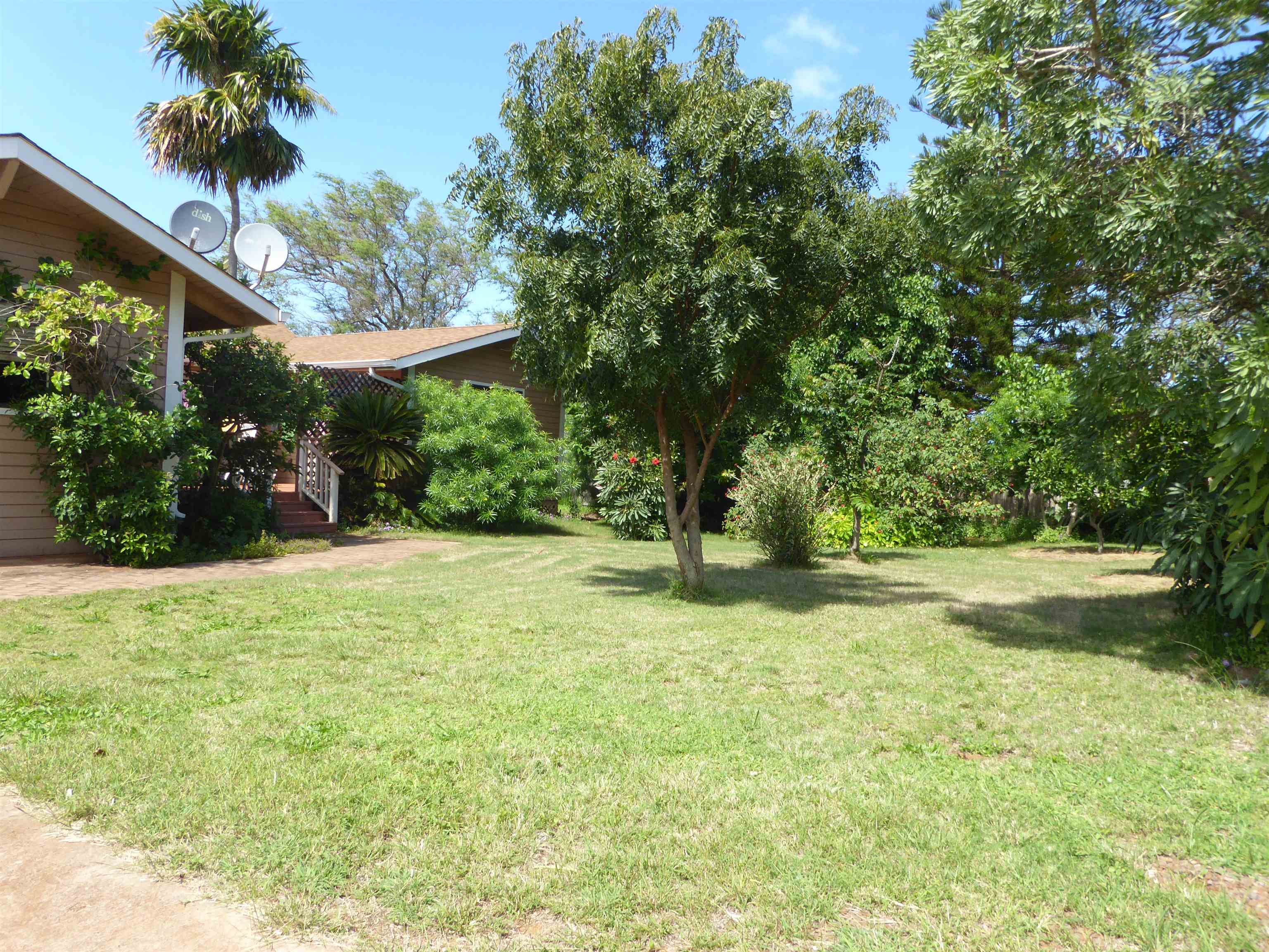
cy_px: 476
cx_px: 634
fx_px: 916
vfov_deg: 54.9
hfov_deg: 69.4
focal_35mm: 25
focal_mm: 4.3
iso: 100
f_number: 3.3
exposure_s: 1/250
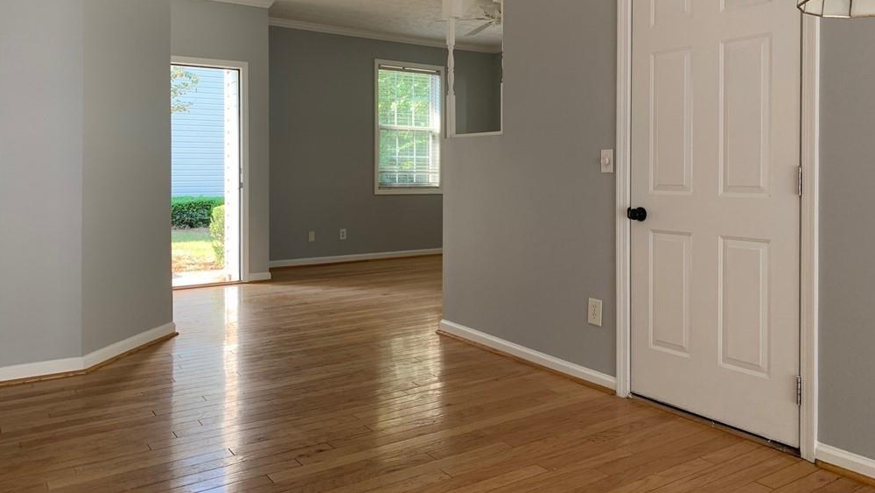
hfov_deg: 66.1
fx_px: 673
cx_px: 442
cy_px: 179
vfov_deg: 39.9
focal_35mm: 29
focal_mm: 4.25
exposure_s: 1/121
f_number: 1.8
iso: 64
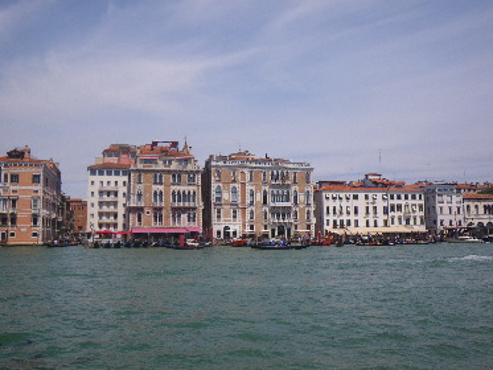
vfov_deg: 40.7
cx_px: 251
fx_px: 499
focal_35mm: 35
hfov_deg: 52.6
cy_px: 184
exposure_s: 1/640
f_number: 4.6
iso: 50
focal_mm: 6.1
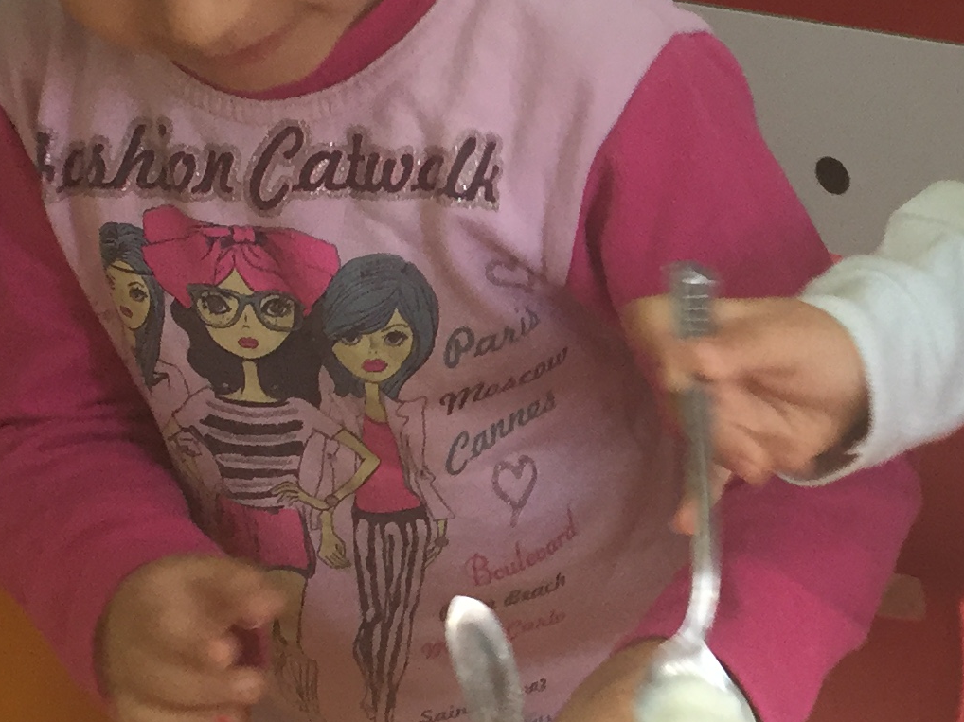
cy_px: 394
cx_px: 874
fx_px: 2589
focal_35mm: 93
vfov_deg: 15.9
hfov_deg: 20.6
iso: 80
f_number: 2.2
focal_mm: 4.15
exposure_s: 1/33
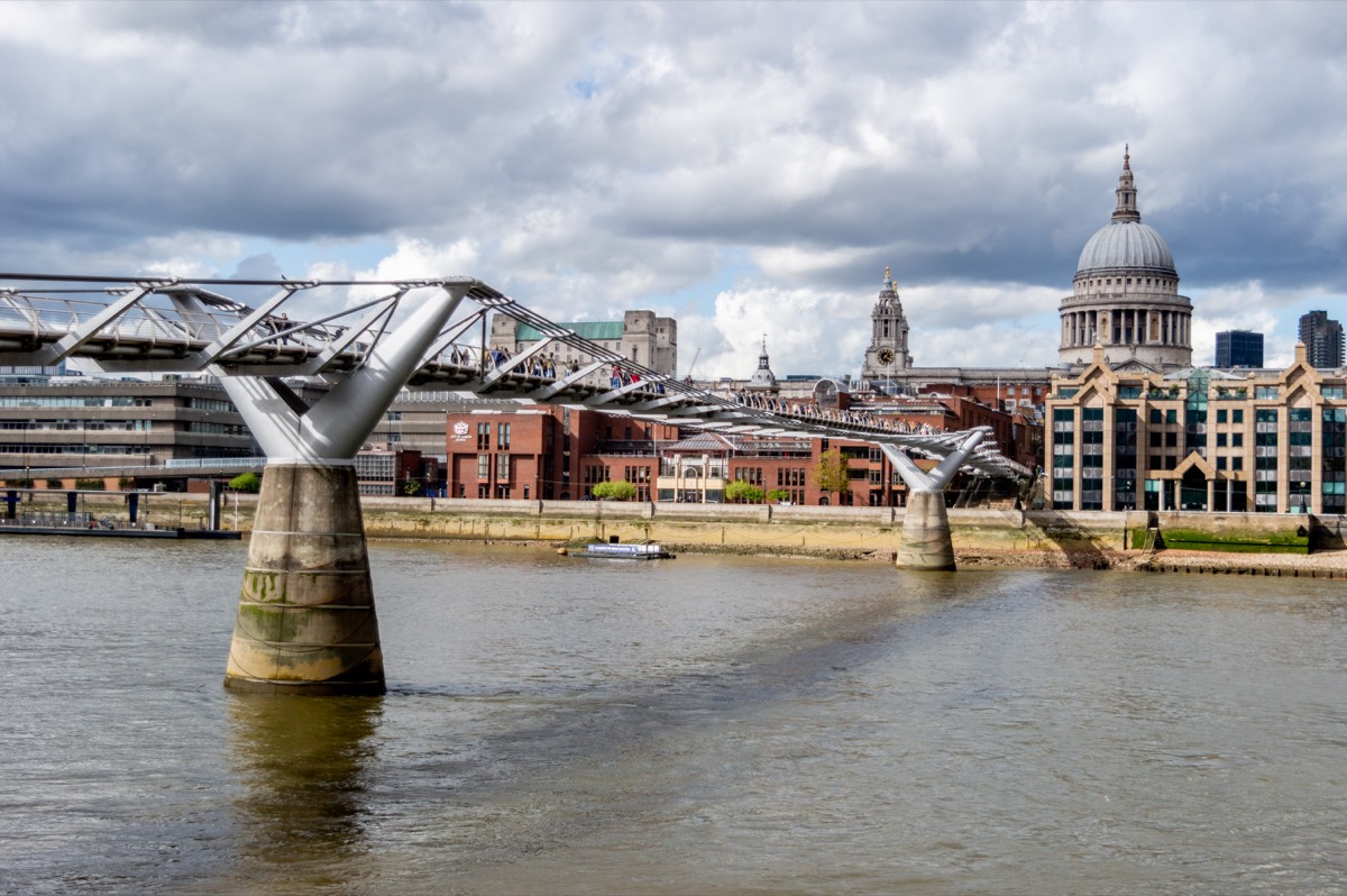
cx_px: 674
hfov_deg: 43.6
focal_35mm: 45
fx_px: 1682
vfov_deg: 29.8
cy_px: 448
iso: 200
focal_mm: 30
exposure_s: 1/2000
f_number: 4.2
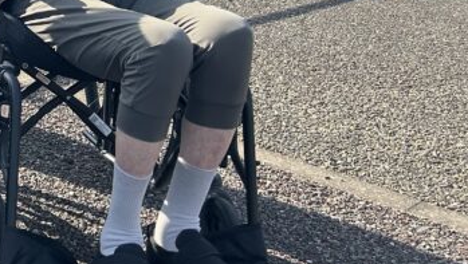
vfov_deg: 14.1
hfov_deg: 22.5
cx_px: -165
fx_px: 1031
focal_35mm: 83
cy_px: -62
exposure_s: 1/3571
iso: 50
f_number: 1.5
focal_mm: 5.7
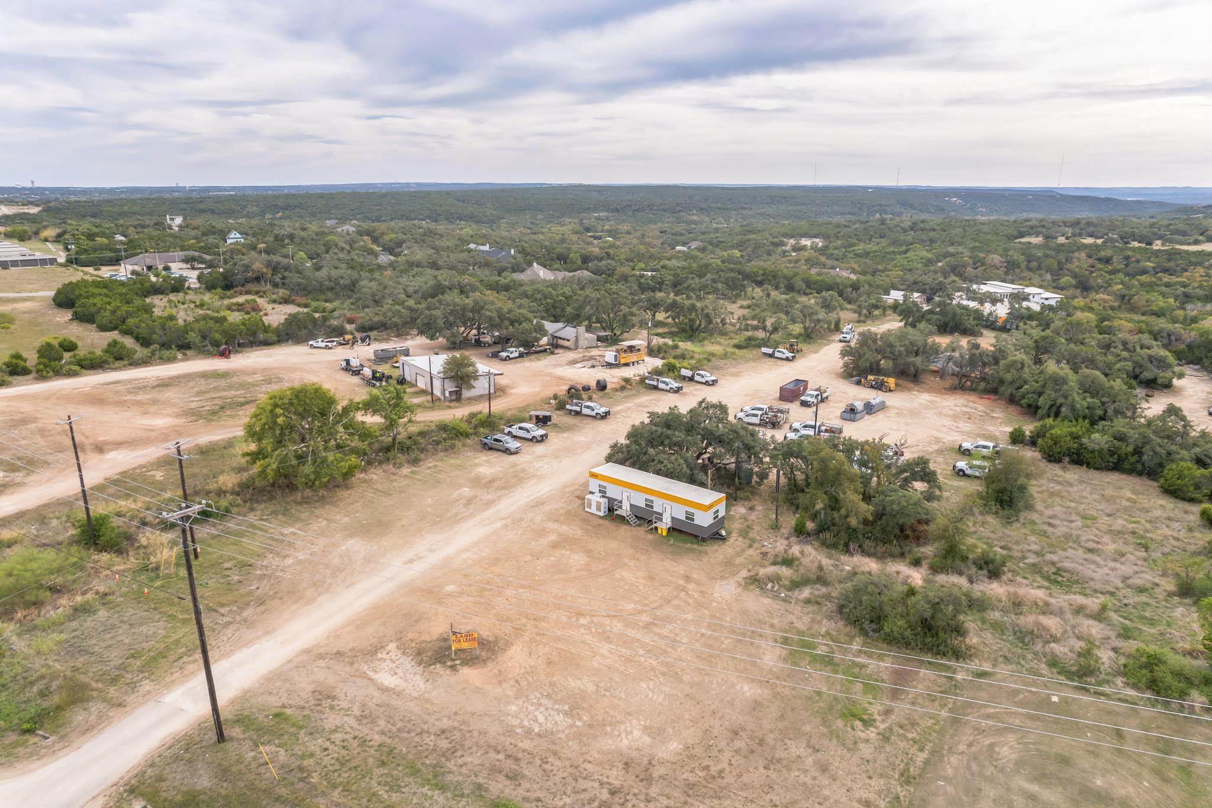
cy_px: 404
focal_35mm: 22
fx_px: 741
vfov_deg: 57.2
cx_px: 606
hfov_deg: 78.6
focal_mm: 8.4
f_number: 2.8
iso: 130
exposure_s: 1/2000
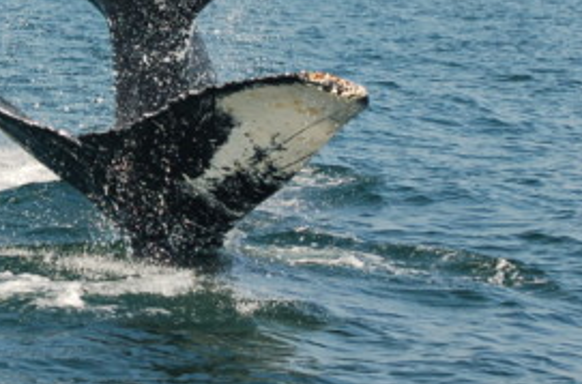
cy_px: 49
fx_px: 4742
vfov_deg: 4.6
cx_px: 38
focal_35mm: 294
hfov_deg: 7.0
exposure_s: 1/400
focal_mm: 85
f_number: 5
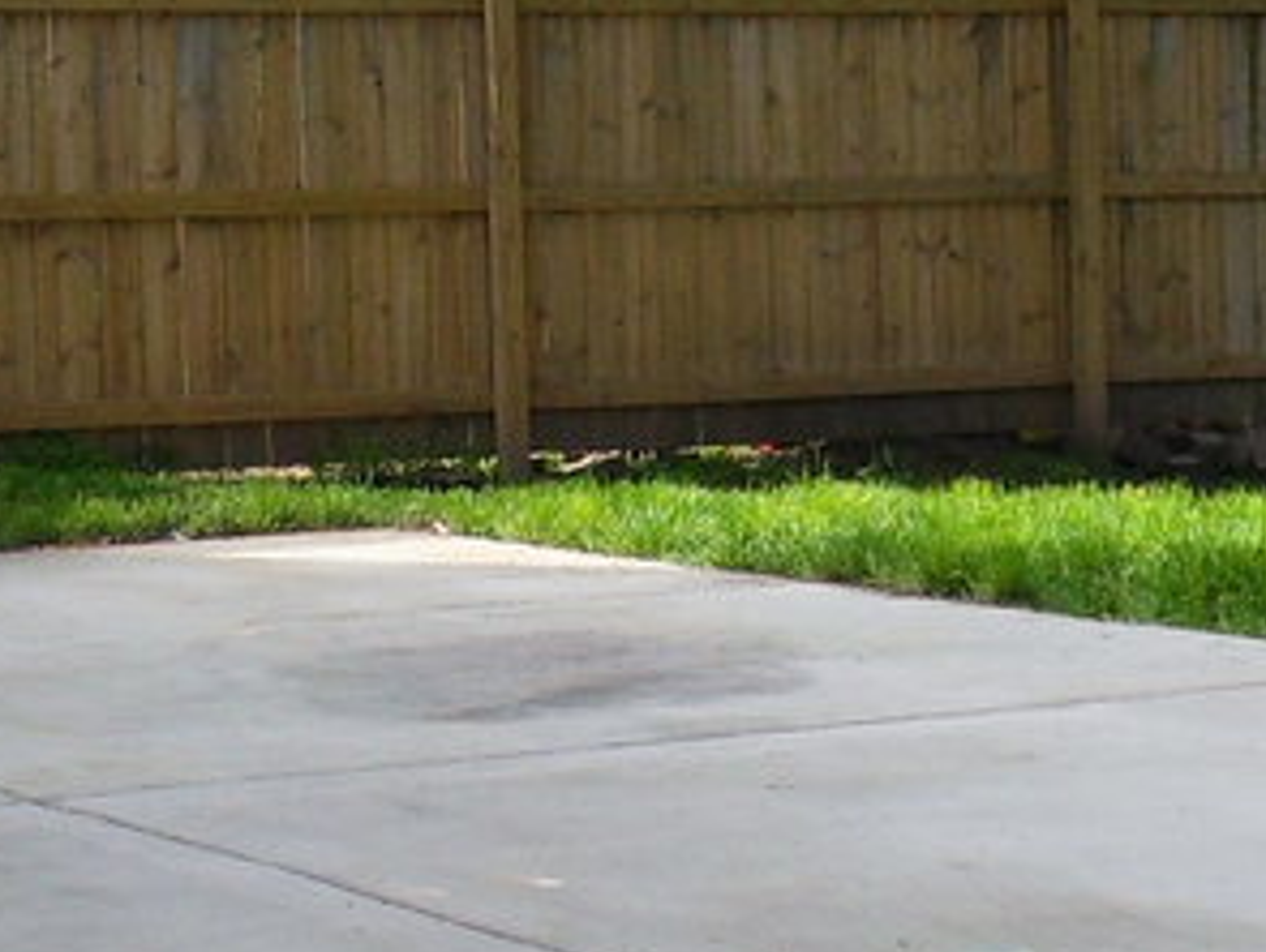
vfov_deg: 12.7
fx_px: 4284
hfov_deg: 16.8
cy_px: 309
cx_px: 657
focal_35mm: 117
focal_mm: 4.2
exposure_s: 1/350
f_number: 3.3
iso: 80
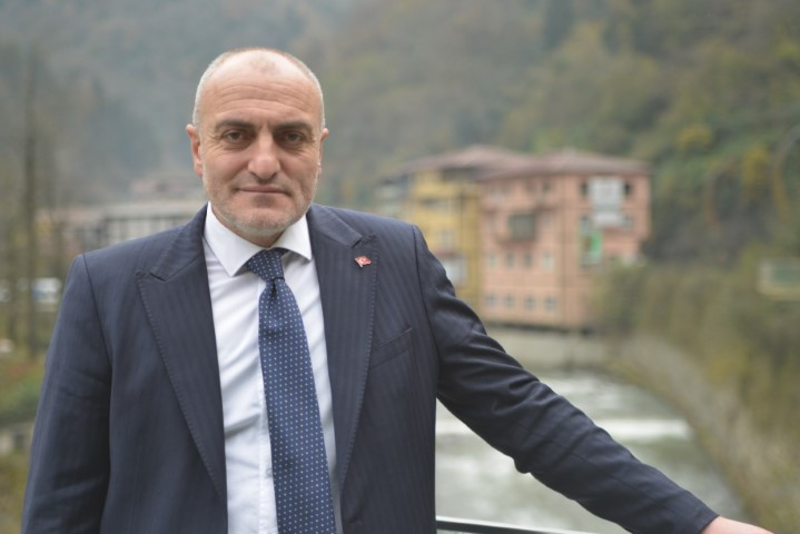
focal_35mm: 62
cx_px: 400
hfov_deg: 32.4
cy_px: 267
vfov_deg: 21.9
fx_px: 1378
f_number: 2.8
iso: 800
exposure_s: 1/1250
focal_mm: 62
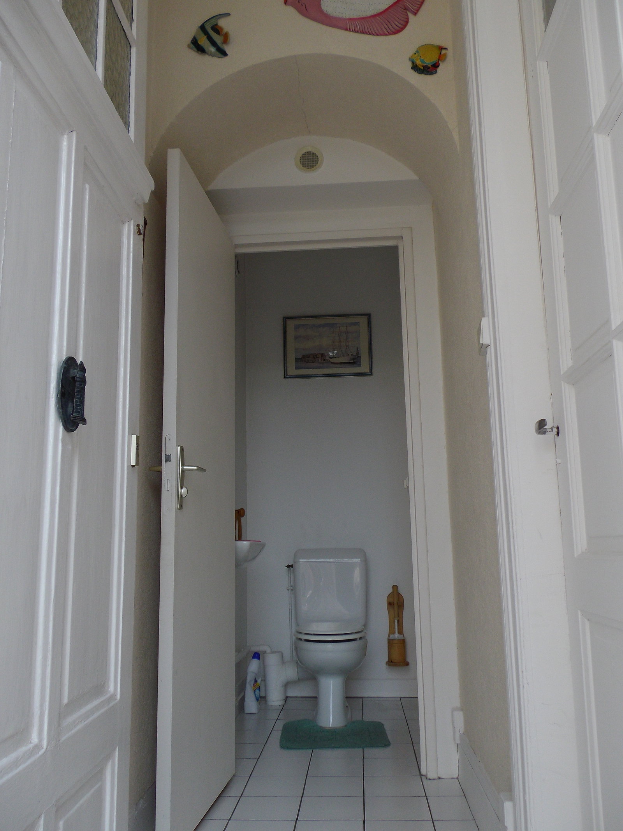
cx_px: 312
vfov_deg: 63.4
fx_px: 672
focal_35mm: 28
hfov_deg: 49.7
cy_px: 416
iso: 100
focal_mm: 5
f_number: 3.1
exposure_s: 1/320
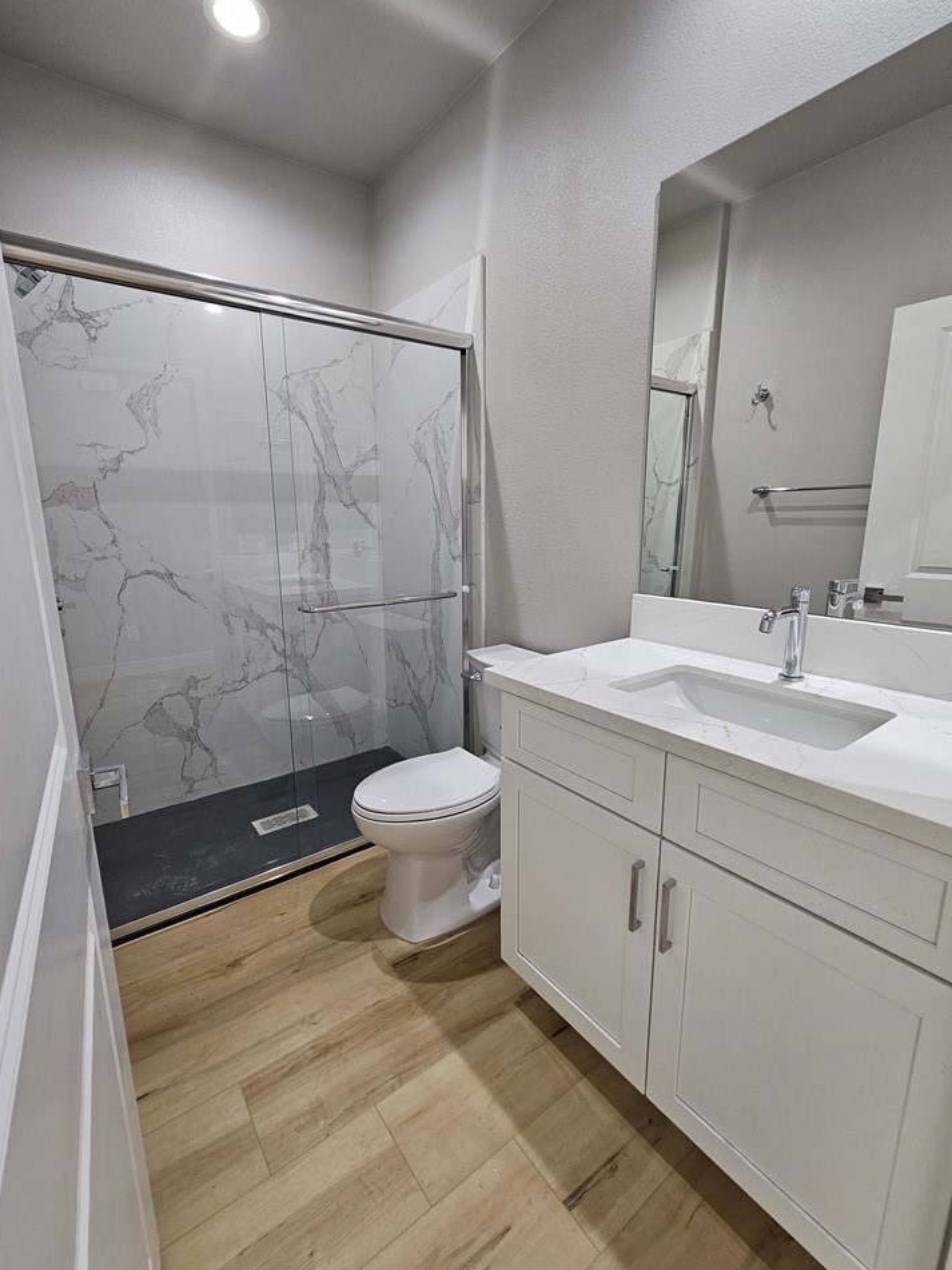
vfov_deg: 102.1
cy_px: 625
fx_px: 513
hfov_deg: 85.6
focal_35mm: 14
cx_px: 461
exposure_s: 1/60
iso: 125
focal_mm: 2.2
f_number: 2.2
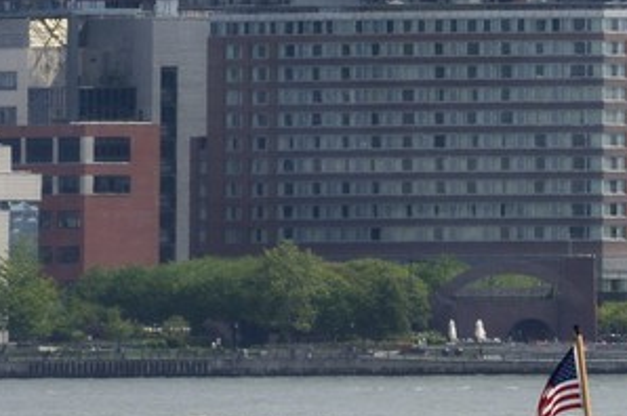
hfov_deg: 1.9
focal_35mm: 1075
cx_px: 1635
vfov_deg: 1.3
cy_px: -101
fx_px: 18702
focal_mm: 200
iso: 200
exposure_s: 1/320
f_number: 13
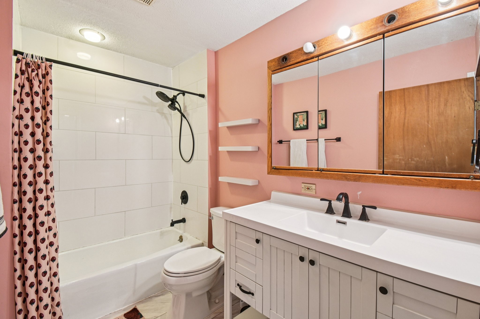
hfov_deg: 100.4
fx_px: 200
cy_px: 160
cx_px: 240
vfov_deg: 77.3
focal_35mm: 15
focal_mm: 10
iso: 400
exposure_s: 1/6
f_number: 8
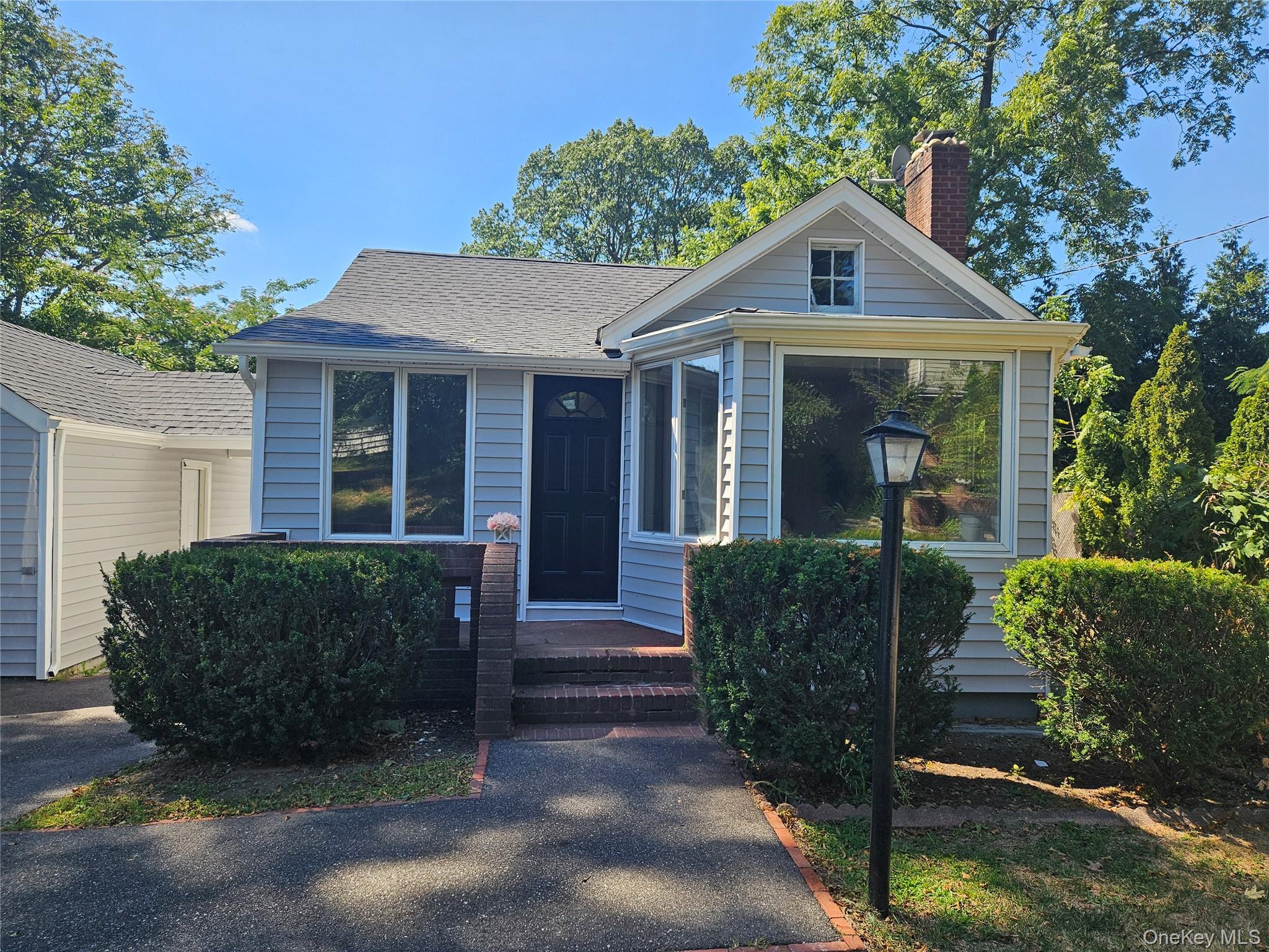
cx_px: 634
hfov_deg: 73.9
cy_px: 476
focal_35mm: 23
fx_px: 843
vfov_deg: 58.9
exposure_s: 1/1126
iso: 40
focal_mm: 5.4
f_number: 1.8
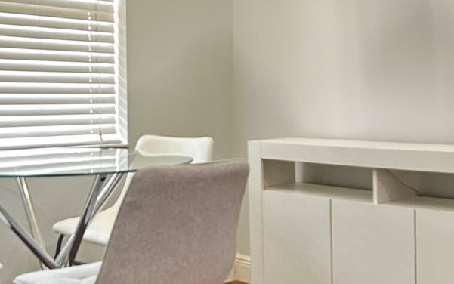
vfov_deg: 23.6
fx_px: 681
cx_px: 140
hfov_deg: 36.4
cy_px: 134
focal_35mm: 55
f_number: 1.5
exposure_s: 1/60
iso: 320
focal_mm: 5.7
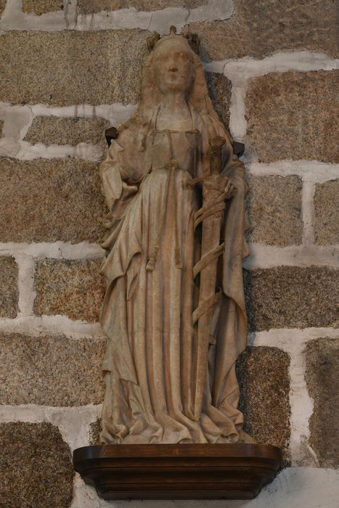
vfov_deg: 23.9
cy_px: 254
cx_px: 170
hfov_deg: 16.1
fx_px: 1200
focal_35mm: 85
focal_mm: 85
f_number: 10
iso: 64
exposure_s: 25
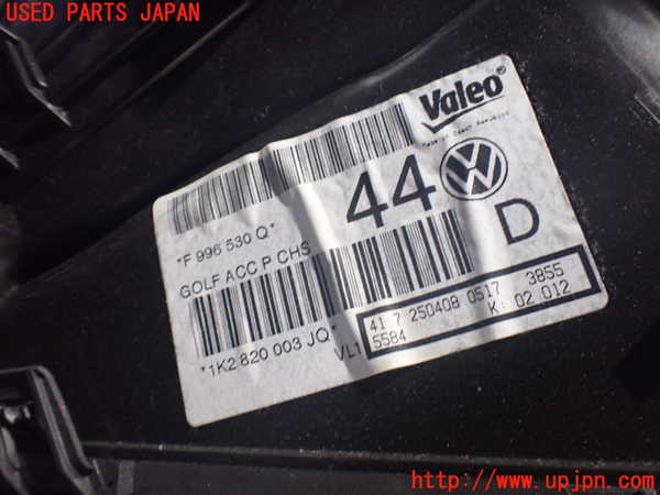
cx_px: 330
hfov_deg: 60.0
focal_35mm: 30
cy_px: 248
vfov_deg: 46.8
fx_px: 572
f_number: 2.3
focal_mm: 5.4
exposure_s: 1/50
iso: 800
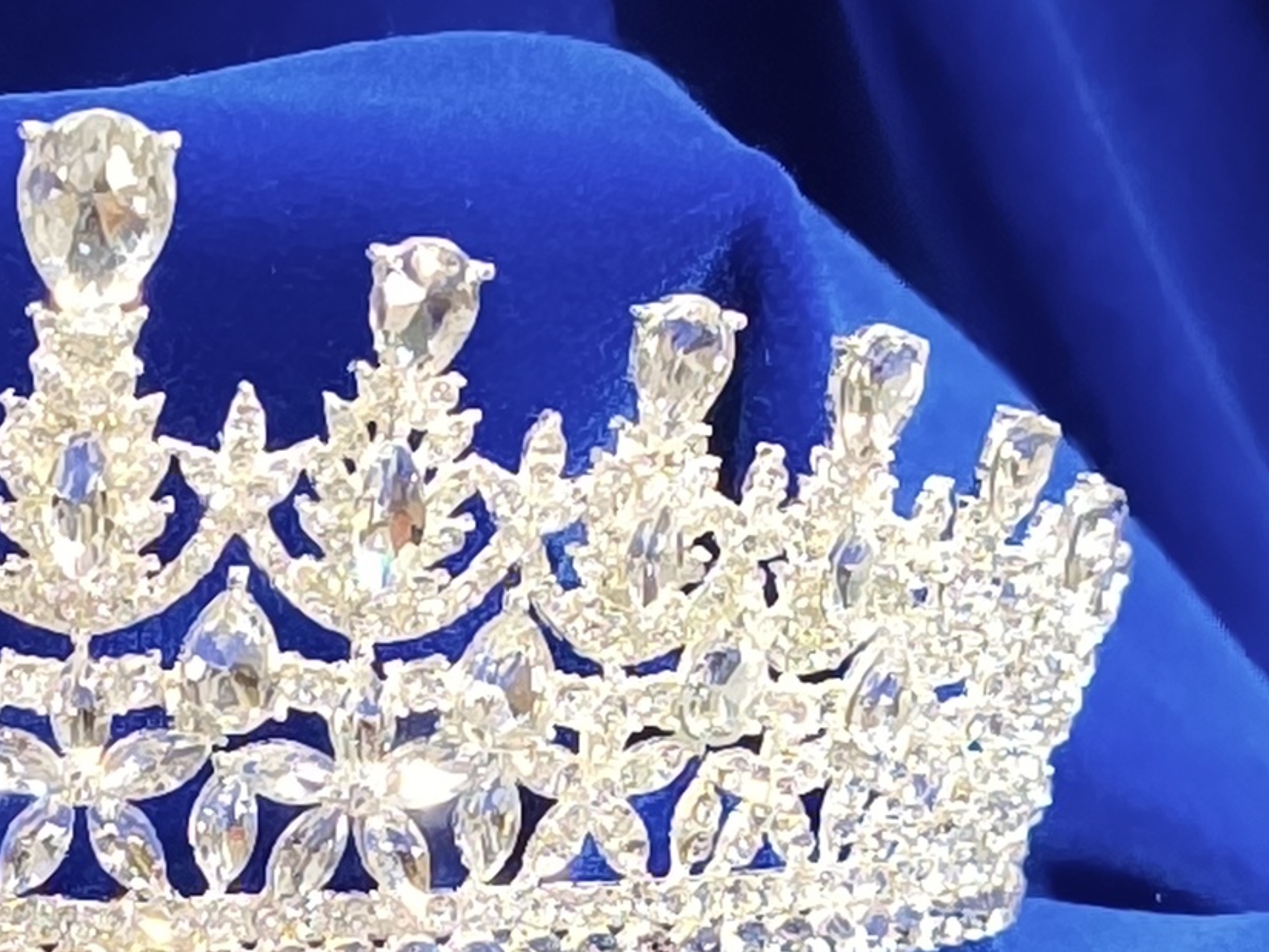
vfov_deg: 9.4
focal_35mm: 157
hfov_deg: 12.5
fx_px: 5756
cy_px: 631
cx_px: 65
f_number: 1.6
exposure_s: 1/800
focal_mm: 6.57
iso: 2500
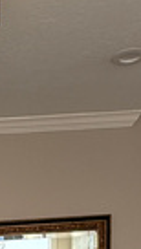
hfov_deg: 13.7
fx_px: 569
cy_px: 465
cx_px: -33
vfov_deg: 18.5
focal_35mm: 86
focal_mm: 2.22
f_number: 2.2
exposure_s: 1/130
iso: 64
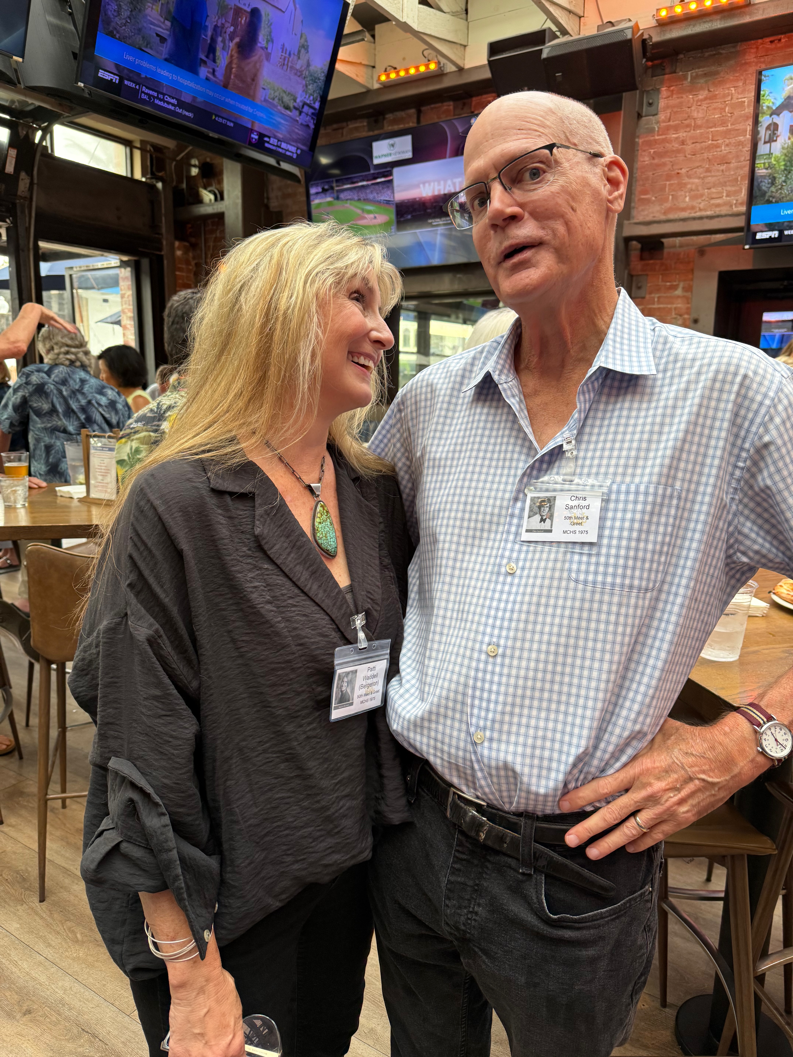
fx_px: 733
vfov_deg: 71.6
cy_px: 528
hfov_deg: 56.8
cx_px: 396
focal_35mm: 24
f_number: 1.78
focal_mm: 6.76
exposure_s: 1/60
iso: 160
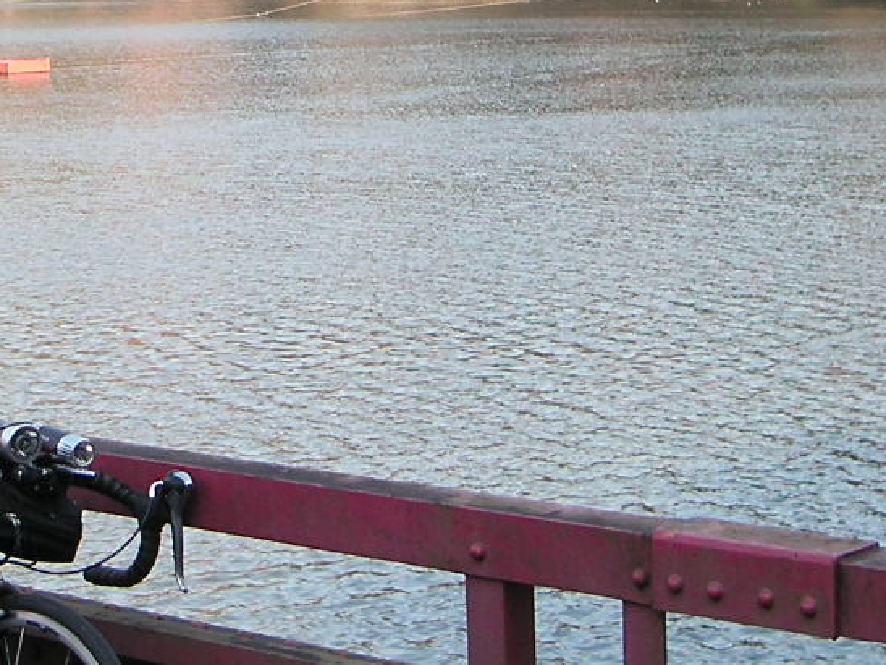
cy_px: 134
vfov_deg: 13.3
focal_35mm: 111
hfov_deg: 17.7
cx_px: 348
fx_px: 2841
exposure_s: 1/180
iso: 50
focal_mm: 6.3
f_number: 3.3
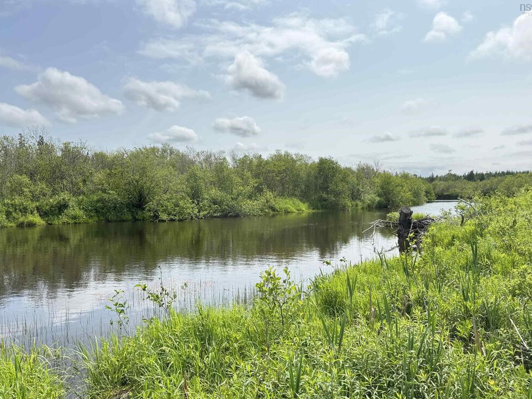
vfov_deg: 54.9
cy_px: 206
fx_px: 384
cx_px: 274
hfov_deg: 69.4
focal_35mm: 25
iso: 80
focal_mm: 6.76
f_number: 1.78
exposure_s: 1/3413
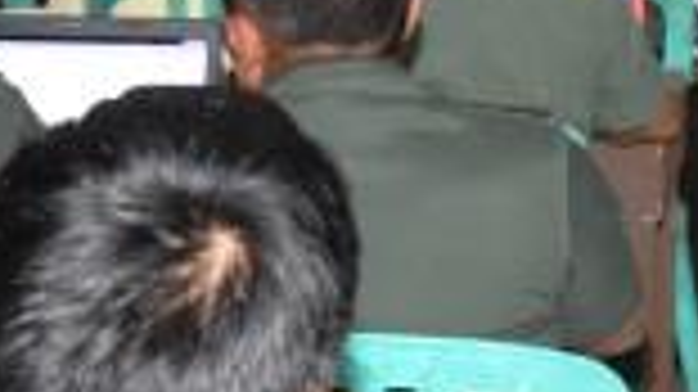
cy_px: -475
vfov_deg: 5.2
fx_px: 4236
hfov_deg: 9.3
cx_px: 910
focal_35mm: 229
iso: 1600
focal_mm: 22
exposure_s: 1/60
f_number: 4
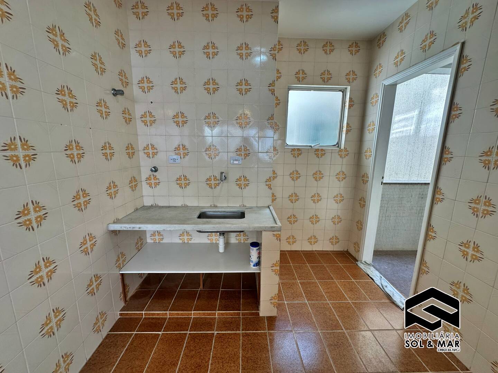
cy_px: 186
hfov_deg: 102.1
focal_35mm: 14
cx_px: 249
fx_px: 201
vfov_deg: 85.7
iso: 80
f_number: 2.2
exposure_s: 1/120
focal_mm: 2.22
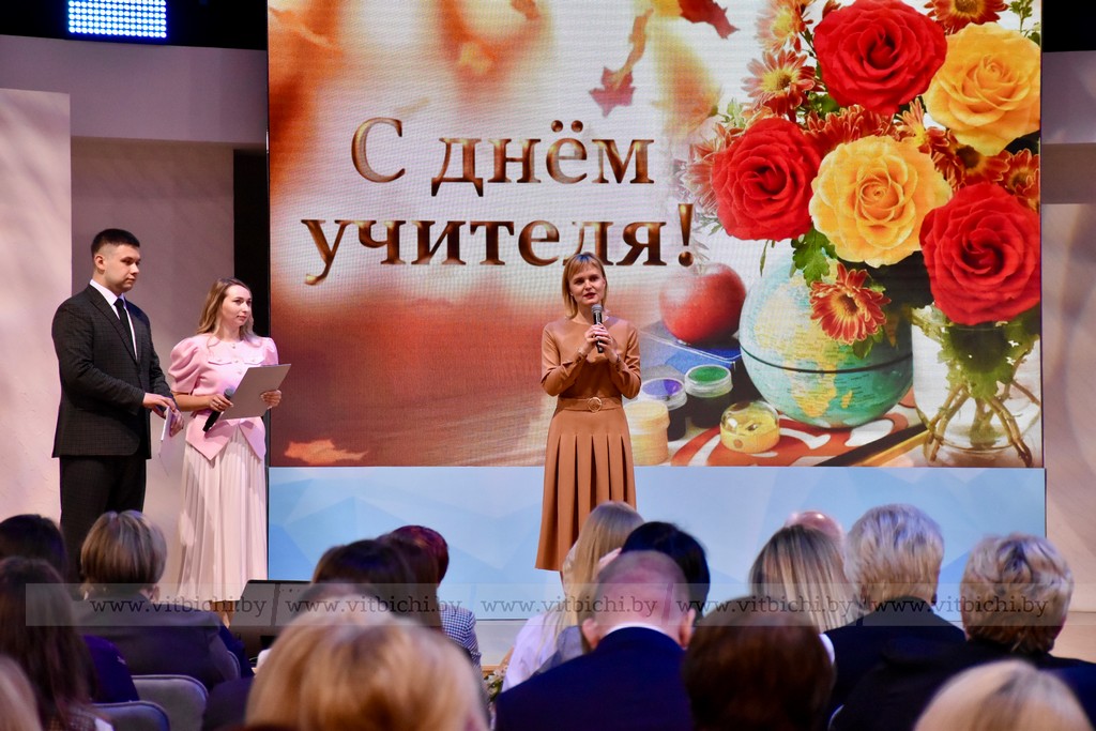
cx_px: 548
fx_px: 3425
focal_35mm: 112
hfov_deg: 18.2
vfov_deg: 12.2
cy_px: 366
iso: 3200
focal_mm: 75
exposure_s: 1/640
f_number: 6.3
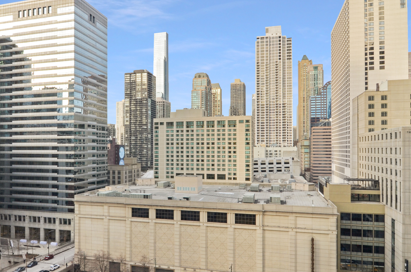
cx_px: 166
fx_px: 319
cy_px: 145
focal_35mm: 28
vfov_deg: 46.2
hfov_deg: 65.0
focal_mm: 12
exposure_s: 1/20
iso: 100
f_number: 11
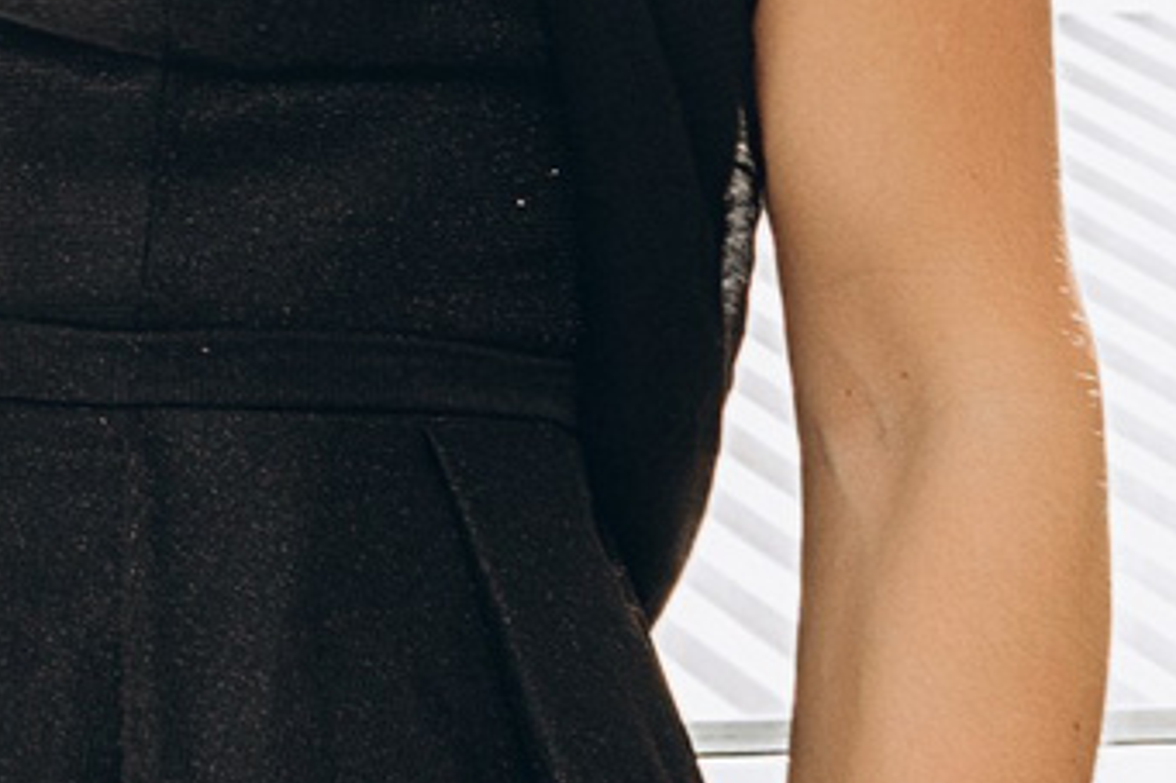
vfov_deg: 5.2
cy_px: -174
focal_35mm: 263
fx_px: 8587
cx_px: -1273
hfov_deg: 7.5
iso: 320
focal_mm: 35
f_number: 6.3
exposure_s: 1/160
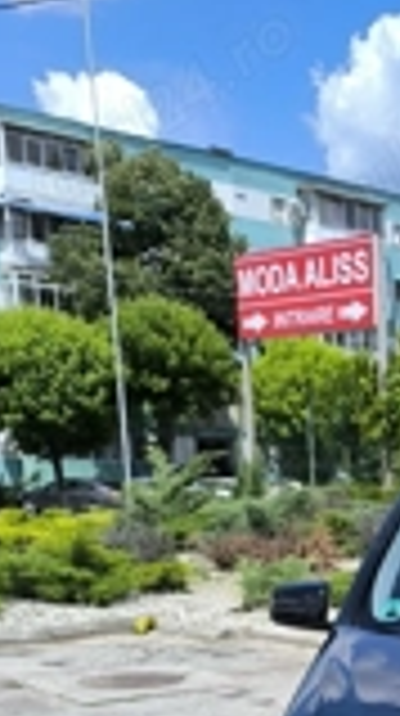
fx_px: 1192
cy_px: 887
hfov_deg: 17.0
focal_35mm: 63
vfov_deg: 28.4
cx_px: 620
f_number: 1.65
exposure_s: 1/728
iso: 50
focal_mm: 6.14
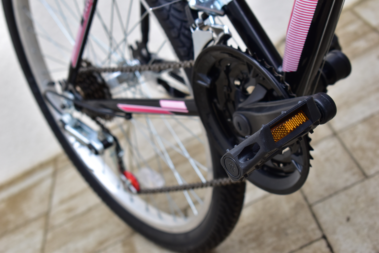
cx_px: 190
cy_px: 126
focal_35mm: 82
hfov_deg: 24.6
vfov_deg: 16.6
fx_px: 868
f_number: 5.6
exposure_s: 1/125
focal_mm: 55
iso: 400
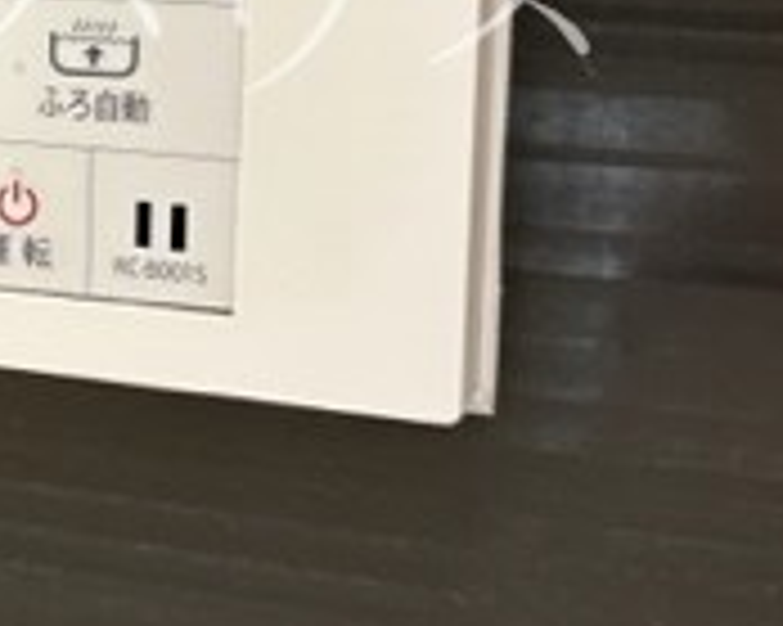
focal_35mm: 86
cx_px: -153
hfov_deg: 20.8
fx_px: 1992
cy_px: 9
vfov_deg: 17.5
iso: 320
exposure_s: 1/60
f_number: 1.78
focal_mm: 6.86
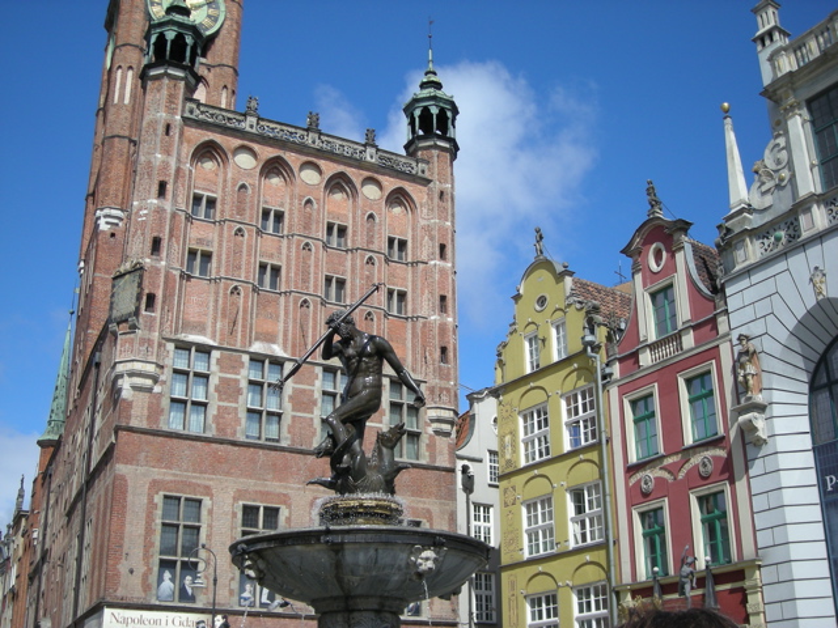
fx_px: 1065
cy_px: 314
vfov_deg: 32.9
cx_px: 419
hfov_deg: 42.9
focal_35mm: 44
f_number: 6.1
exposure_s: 1/252
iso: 50
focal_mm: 7.1
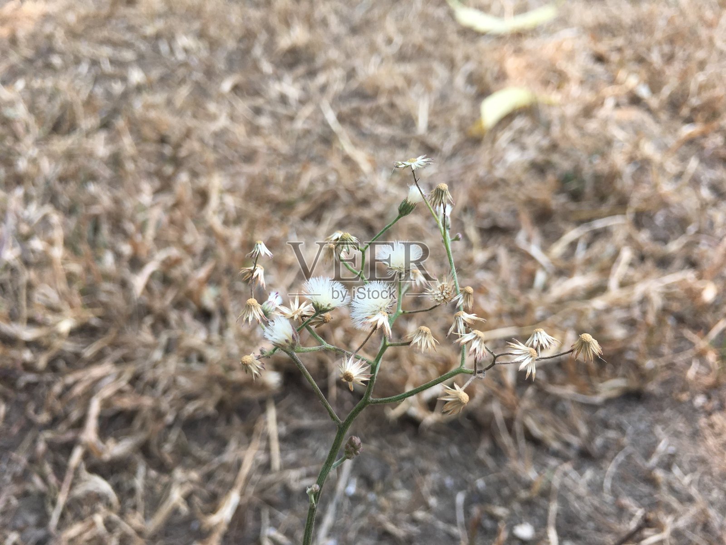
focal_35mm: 29
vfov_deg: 48.2
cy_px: 272
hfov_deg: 61.7
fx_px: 608
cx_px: 363
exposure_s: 1/379
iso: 25
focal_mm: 4.15
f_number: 2.2
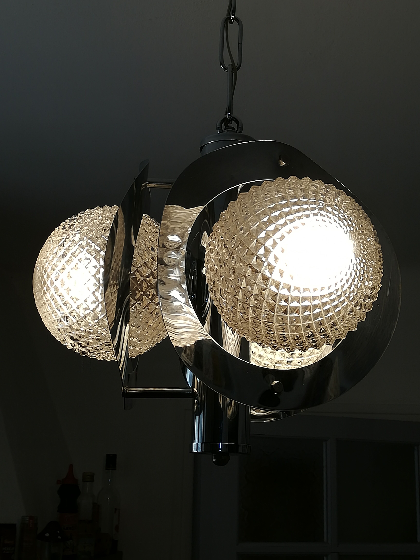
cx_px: 210
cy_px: 280
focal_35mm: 52
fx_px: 841
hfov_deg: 28.0
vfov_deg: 36.8
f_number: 2.2
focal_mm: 3.81
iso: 50
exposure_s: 1/60
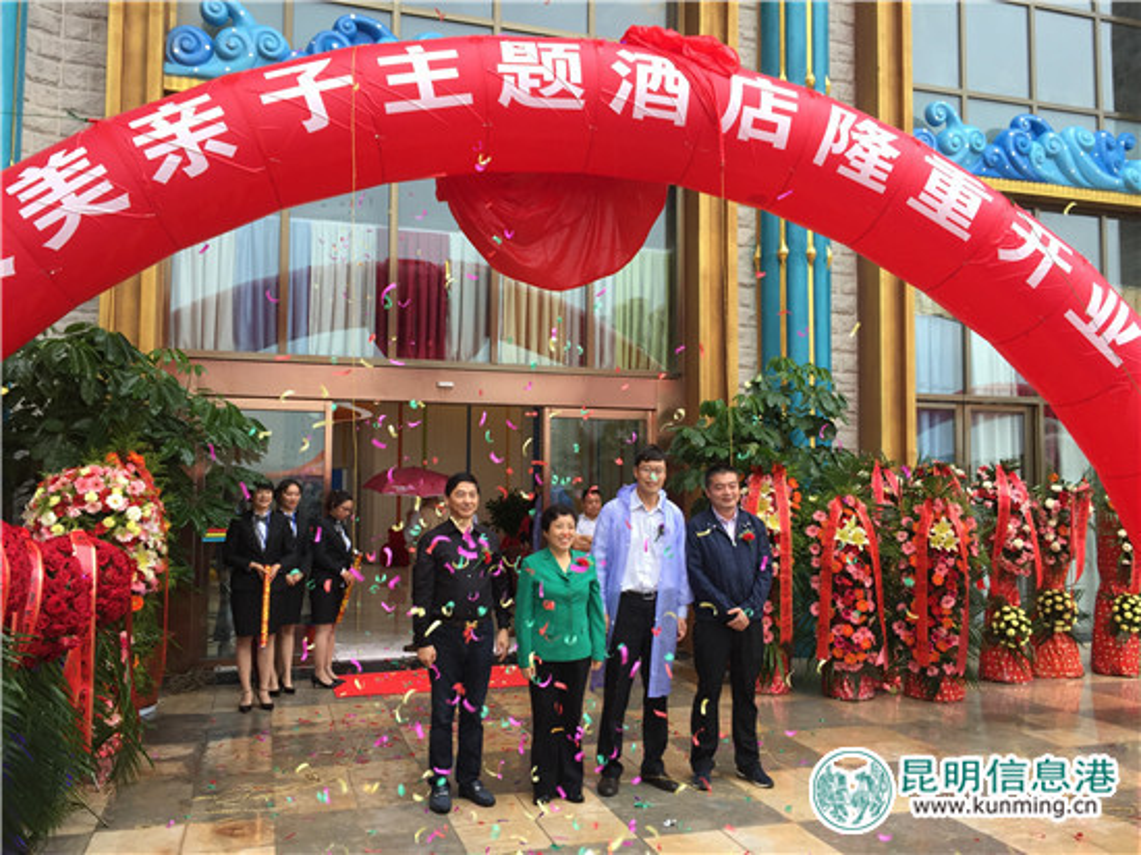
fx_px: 955
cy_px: 428
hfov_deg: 61.7
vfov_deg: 48.2
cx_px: 570
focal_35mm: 29
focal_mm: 4.15
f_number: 2.2
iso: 50
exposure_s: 1/100
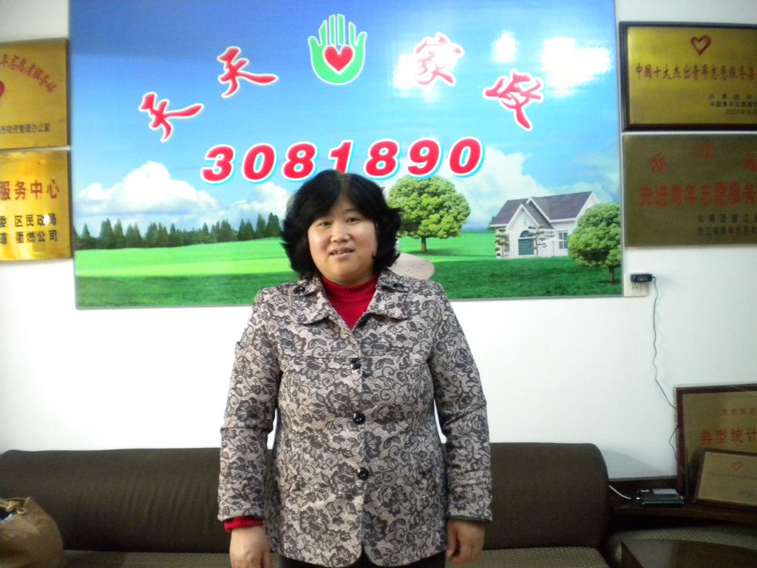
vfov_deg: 40.7
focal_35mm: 35
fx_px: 765
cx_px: 378
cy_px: 284
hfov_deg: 52.6
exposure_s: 1/8.8
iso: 621
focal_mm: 6.3
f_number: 3.1
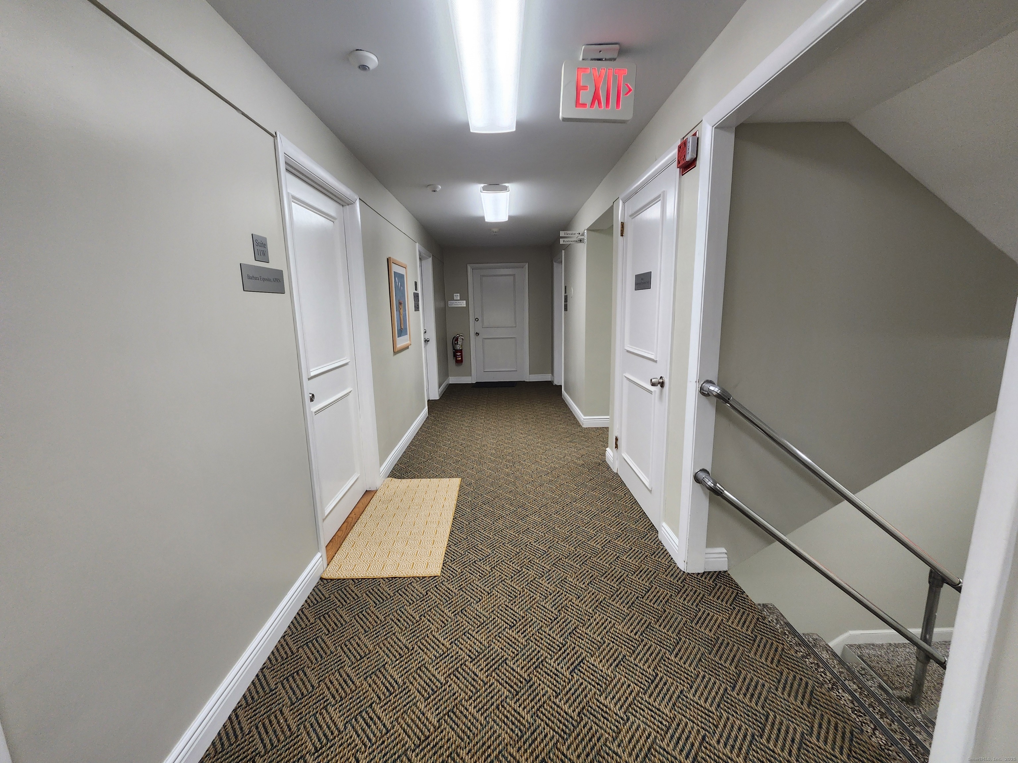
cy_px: 382
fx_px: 382
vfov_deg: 89.9
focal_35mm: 13
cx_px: 509
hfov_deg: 106.2
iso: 160
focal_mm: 2.2
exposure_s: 1/60
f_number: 2.2
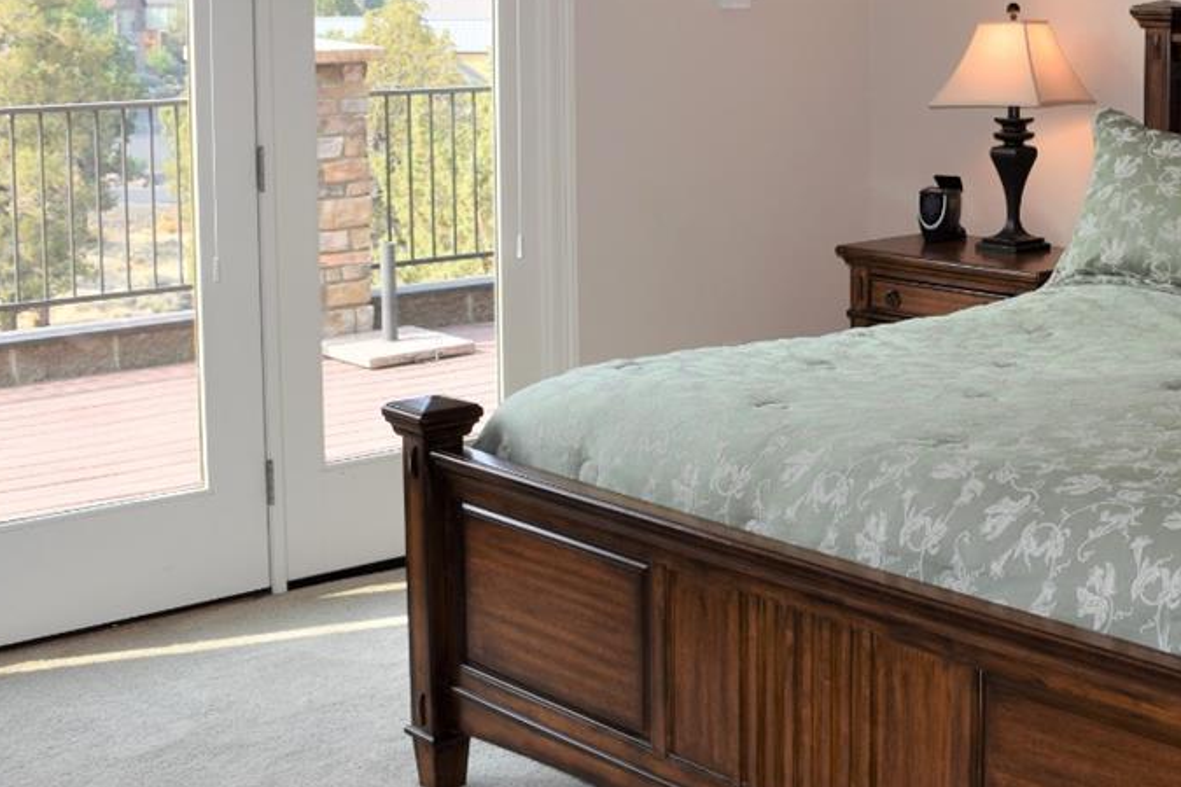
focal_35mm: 60
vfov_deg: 22.4
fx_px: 1968
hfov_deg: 32.6
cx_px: 929
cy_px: 192
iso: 110
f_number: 5.6
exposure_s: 1/125
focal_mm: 18
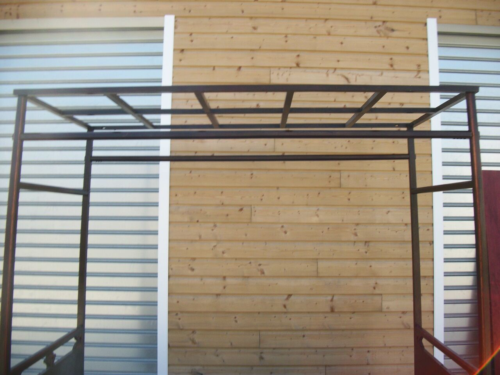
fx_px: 462
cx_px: 250
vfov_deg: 44.2
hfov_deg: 56.8
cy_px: 188
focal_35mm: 32
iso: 80
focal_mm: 5.7
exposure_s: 1/60
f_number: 8.8
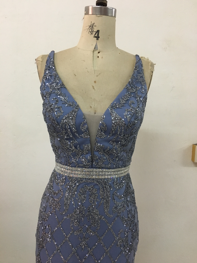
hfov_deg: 48.2
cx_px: 98
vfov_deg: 61.7
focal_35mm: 29
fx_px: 220
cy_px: 132
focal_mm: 4.15
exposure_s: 1/25
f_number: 2.2
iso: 200
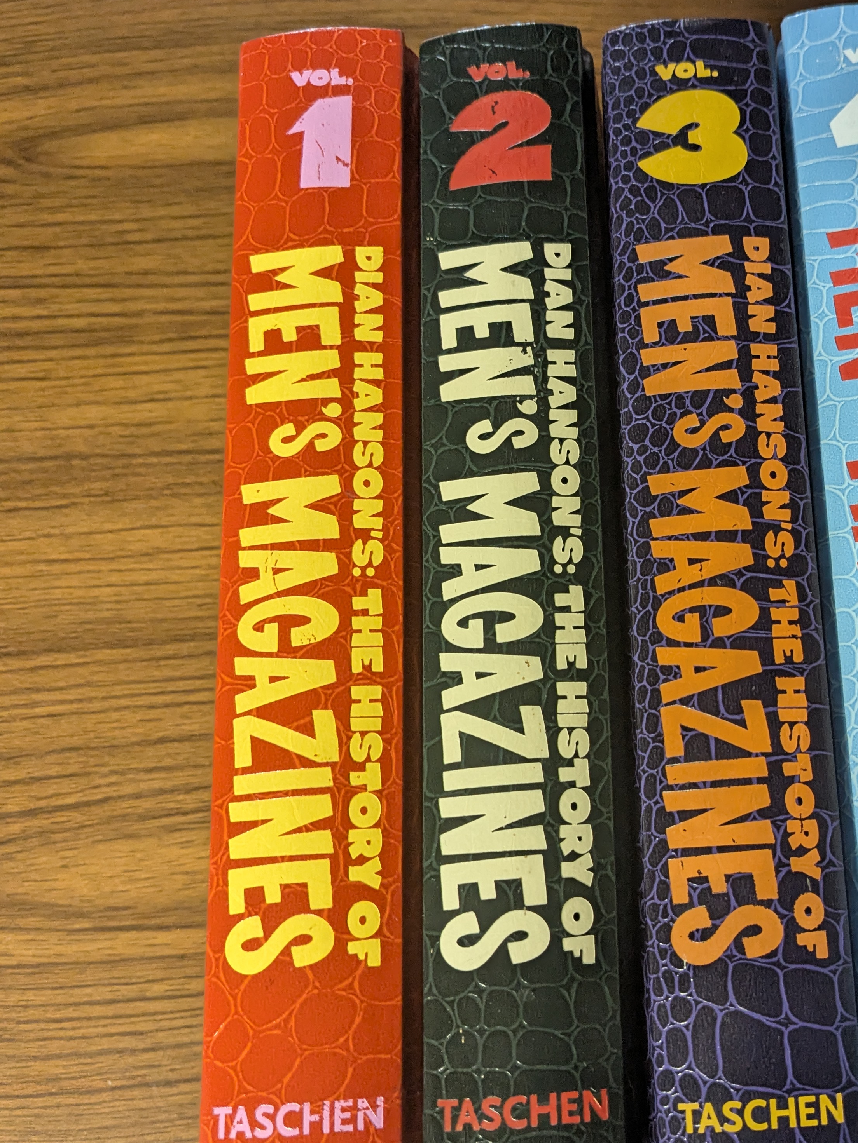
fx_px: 1223
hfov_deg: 37.5
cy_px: 582
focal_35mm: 37
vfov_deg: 50.1
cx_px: 671
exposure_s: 1/60
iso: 451
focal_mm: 4.38
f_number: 1.73
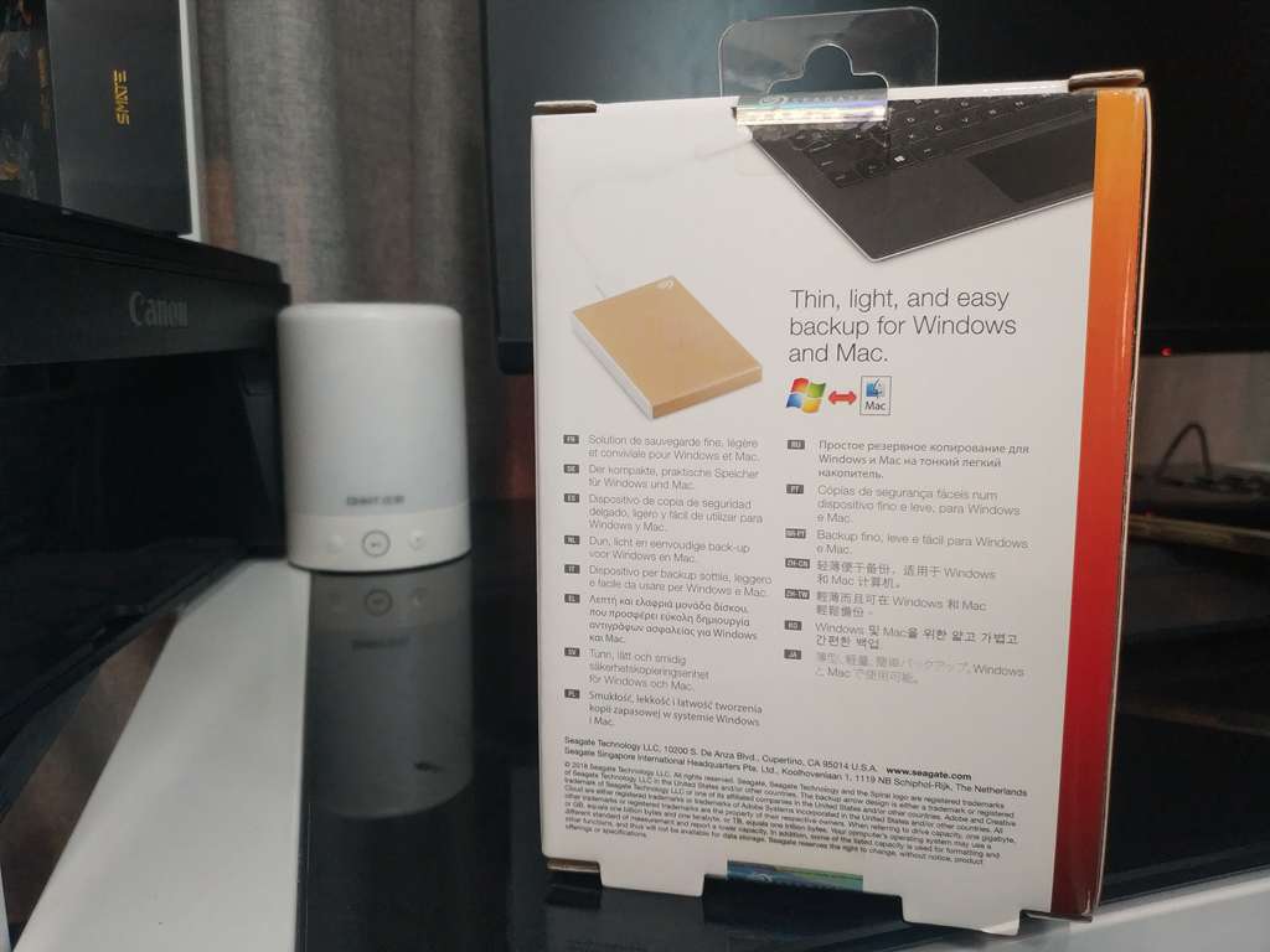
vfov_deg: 44.2
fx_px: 1174
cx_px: 635
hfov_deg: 56.8
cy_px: 476
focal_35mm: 32
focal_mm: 4.5
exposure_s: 1/25
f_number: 2
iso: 361
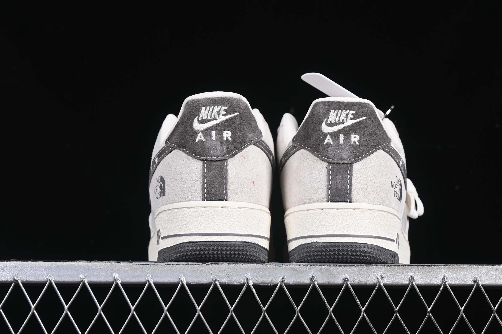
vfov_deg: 15.5
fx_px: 1227
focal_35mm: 88
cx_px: 284
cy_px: 142
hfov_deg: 23.1
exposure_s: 1/80
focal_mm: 50
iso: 160
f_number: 8
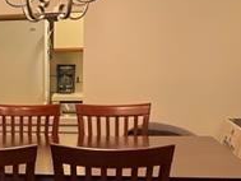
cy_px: 125
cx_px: -77
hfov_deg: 20.3
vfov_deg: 16.8
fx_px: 613
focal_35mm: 88
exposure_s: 1/60
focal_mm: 5.1
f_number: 1.6
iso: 250
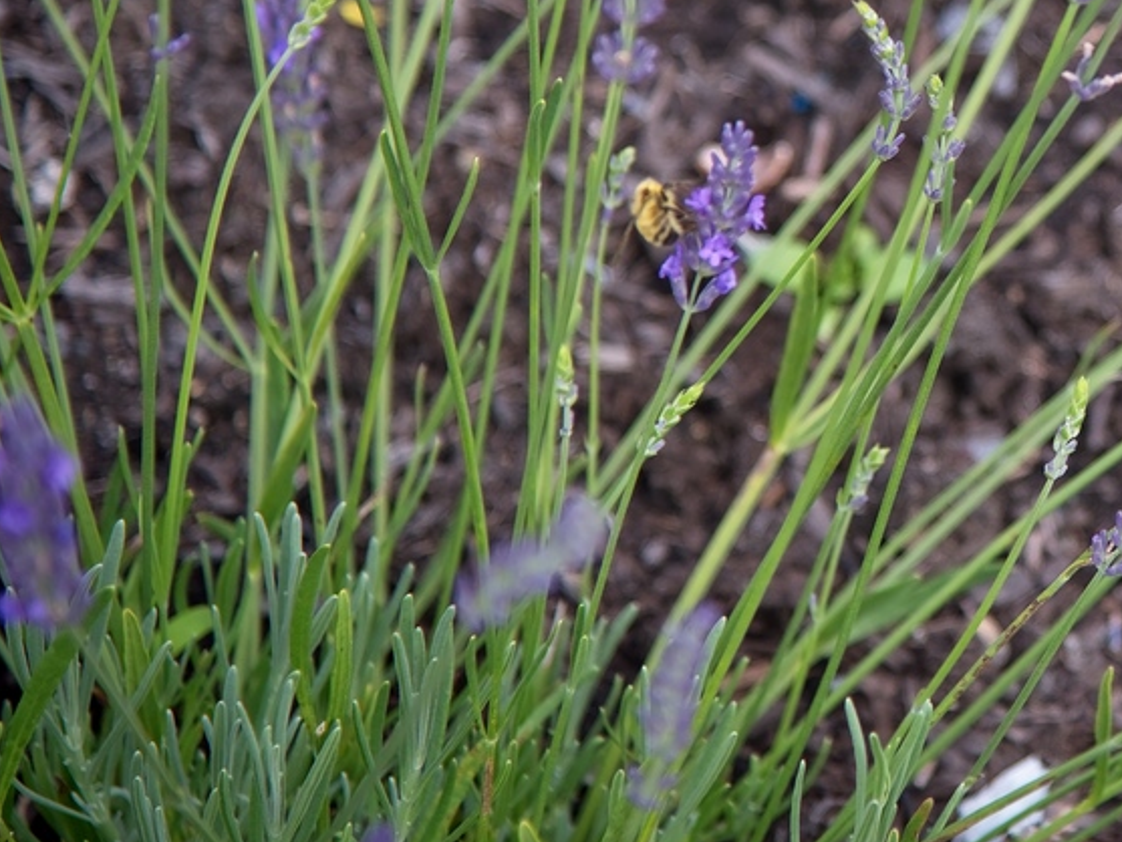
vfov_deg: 5.6
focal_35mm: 265
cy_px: 95
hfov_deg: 7.4
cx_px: 1231
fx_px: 8591
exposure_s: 1/250
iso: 320
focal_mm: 120
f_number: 4
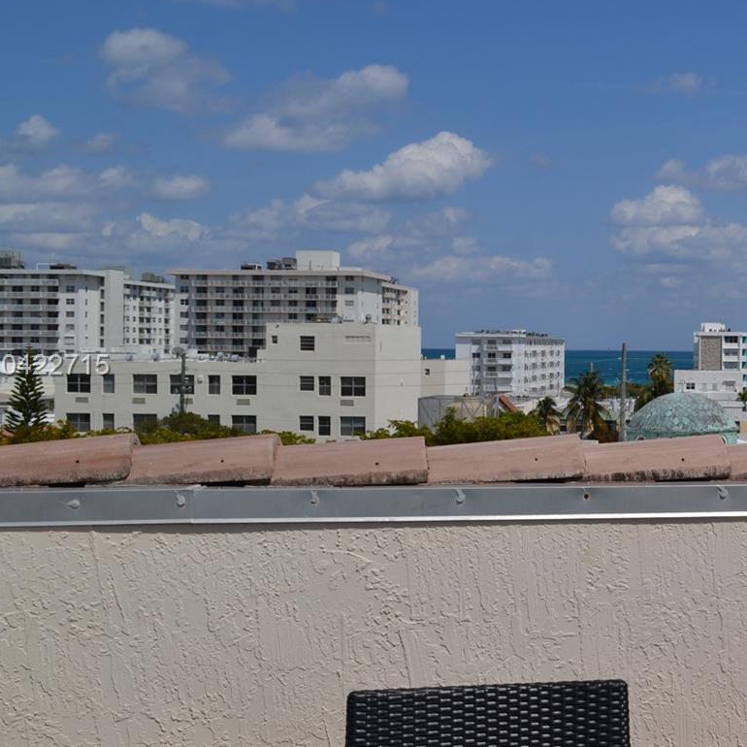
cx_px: 738
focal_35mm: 53
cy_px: 367
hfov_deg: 30.1
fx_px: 1294
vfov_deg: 32.2
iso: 100
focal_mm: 20
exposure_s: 1/400
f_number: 10
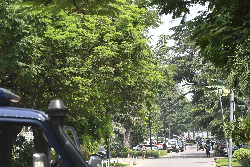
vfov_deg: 9.6
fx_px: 991
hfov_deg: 14.4
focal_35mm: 143
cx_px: 94
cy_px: 124
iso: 100
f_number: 4.5
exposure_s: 1/250
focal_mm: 63
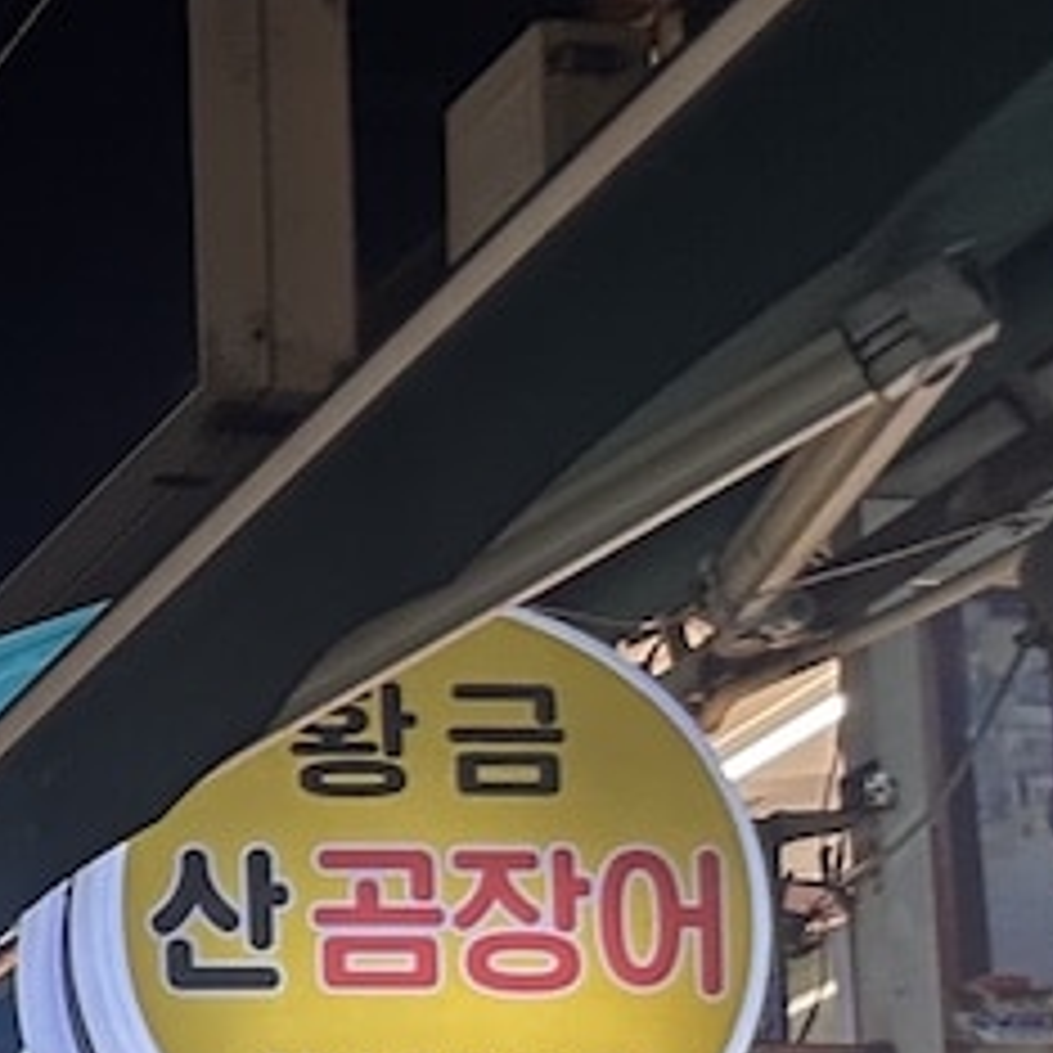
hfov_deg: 12.4
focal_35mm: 109
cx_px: -1508
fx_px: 3751
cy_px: 1840
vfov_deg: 14.3
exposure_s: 1/120
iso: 160
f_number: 1.78
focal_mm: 6.86
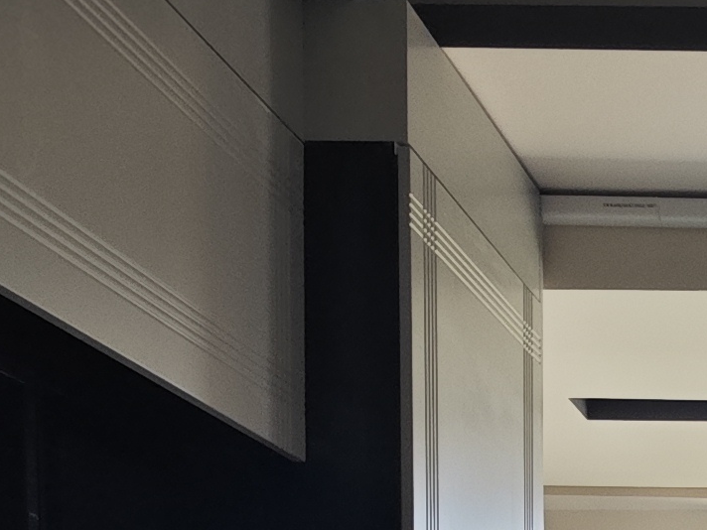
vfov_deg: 17.5
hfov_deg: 24.1
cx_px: 957
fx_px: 1409
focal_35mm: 69
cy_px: 943
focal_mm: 2.03
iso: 250
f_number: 1.8
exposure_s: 1/202
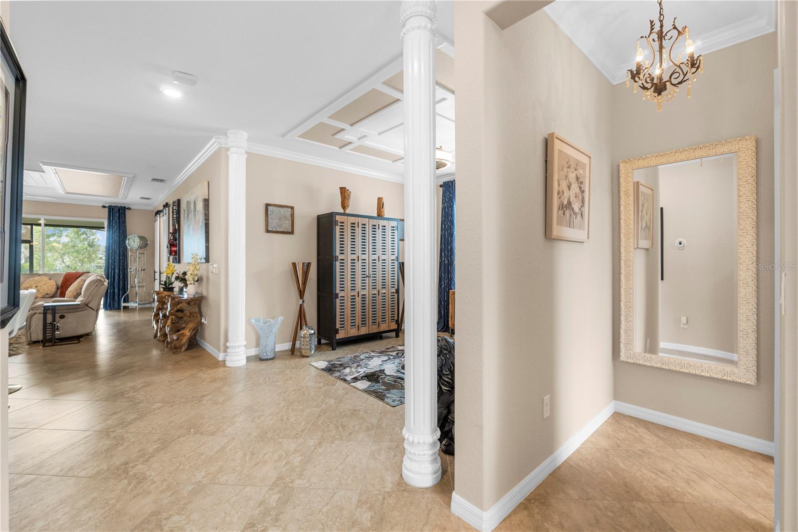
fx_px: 332
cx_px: 399
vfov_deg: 77.3
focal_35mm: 15
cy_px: 266
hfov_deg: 100.4
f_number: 5
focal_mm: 10
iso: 1600
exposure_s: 1/30
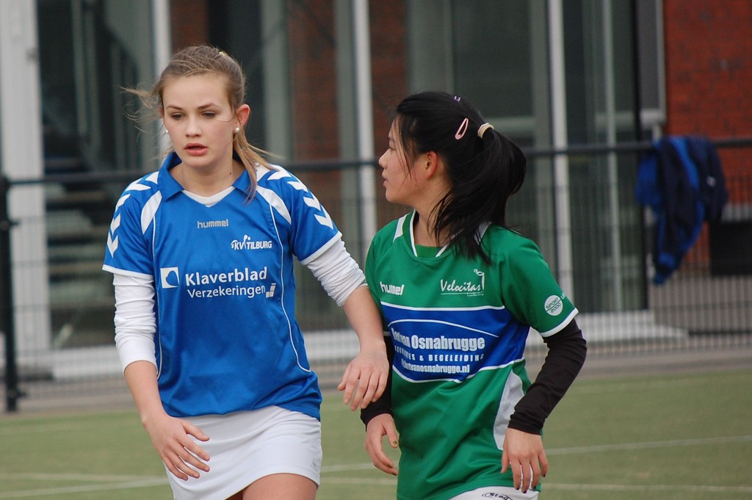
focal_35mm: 300
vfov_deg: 4.6
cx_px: 376
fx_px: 6261
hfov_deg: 6.9
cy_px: 250
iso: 450
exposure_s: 1/500
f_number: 5.6
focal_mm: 200
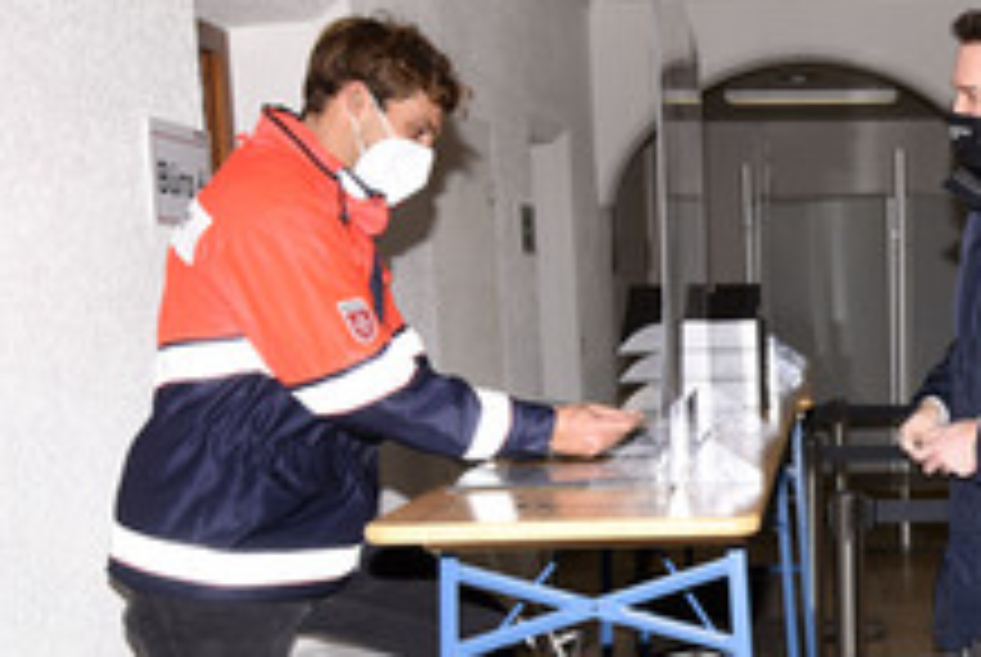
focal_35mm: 64
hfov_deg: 29.2
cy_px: 508
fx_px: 1746
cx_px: 992
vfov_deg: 21.1
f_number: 6.3
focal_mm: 31
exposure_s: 1/125
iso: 640
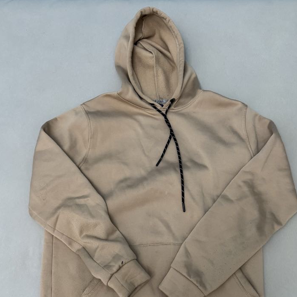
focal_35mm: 33
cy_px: 181
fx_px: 320
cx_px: 158
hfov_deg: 49.7
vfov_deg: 49.4
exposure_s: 1/50
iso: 500
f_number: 1.78
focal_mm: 6.76
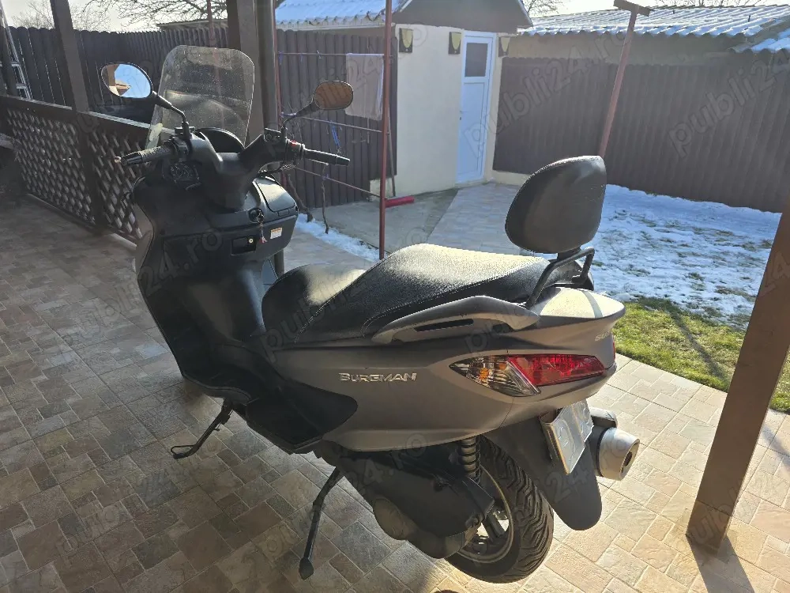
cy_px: 296
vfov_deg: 58.9
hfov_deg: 73.9
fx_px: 525
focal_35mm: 23
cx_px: 395
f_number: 1.7
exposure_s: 1/3333
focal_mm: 6.3
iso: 80
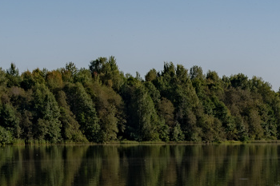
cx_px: 486
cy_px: 356
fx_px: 1182
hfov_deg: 12.5
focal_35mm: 152
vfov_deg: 8.6
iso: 250
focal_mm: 38
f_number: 10
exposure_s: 1/640
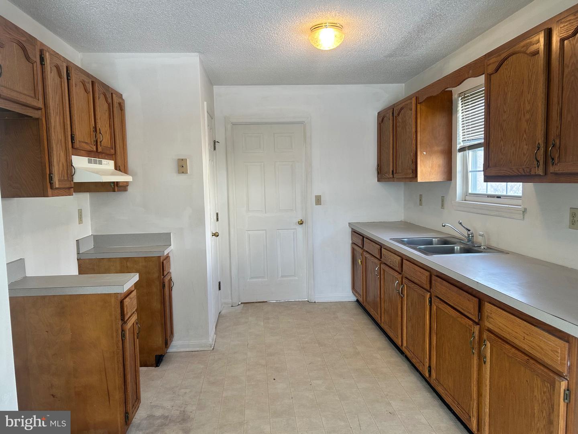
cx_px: 289
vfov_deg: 53.1
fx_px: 434
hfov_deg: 67.3
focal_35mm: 26
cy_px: 217
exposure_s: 1/120
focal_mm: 5.7
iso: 64
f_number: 1.5
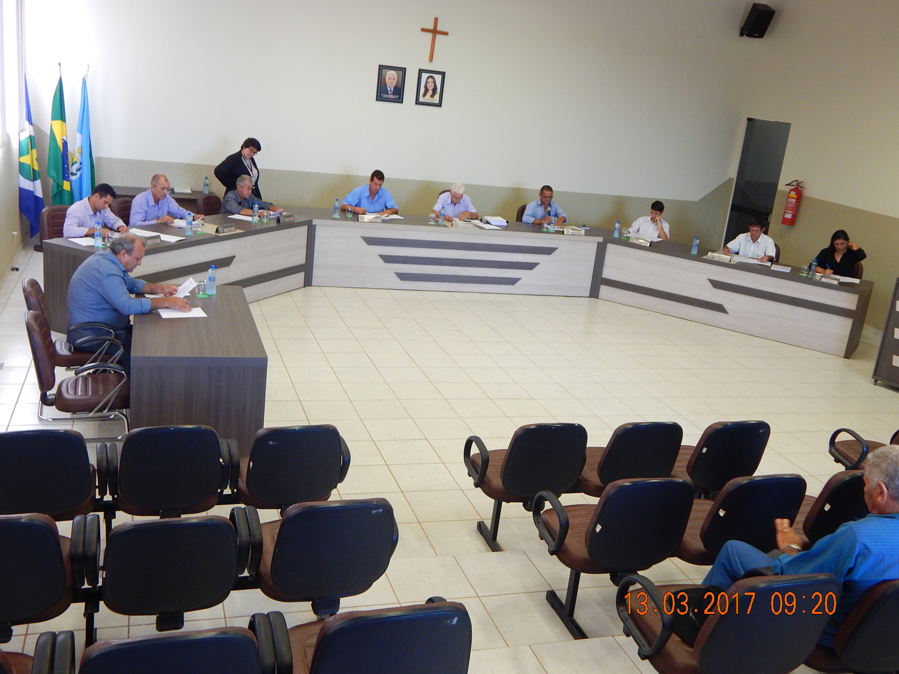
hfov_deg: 54.0
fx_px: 883
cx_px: 450
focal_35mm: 34
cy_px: 337
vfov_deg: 41.8
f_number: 3.3
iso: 220
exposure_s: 1/30
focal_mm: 6.1
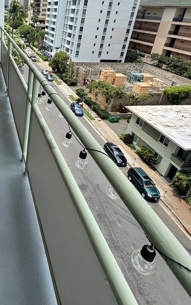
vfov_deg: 70.5
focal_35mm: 25
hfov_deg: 44.5
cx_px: 17
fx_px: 208
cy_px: 102
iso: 40
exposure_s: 1/664
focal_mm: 2.22
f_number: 2.2
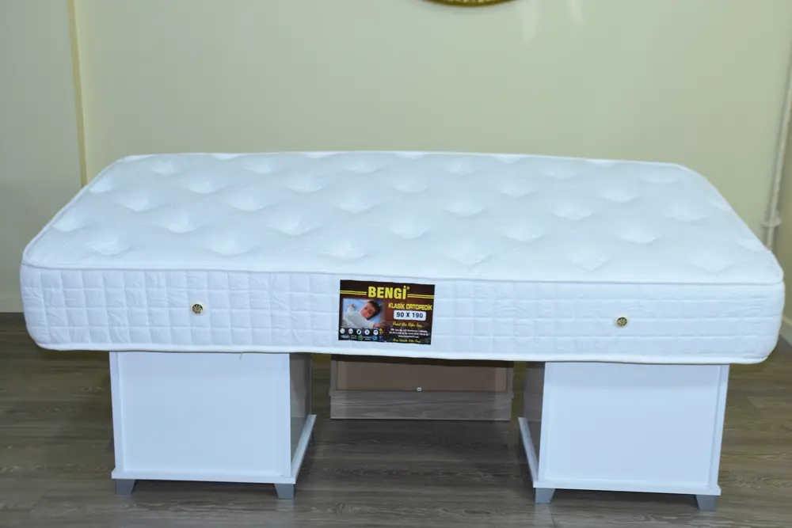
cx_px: 396
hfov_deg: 43.6
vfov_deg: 29.9
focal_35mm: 45
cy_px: 264
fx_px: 990
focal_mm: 30
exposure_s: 1/30
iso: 640
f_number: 8
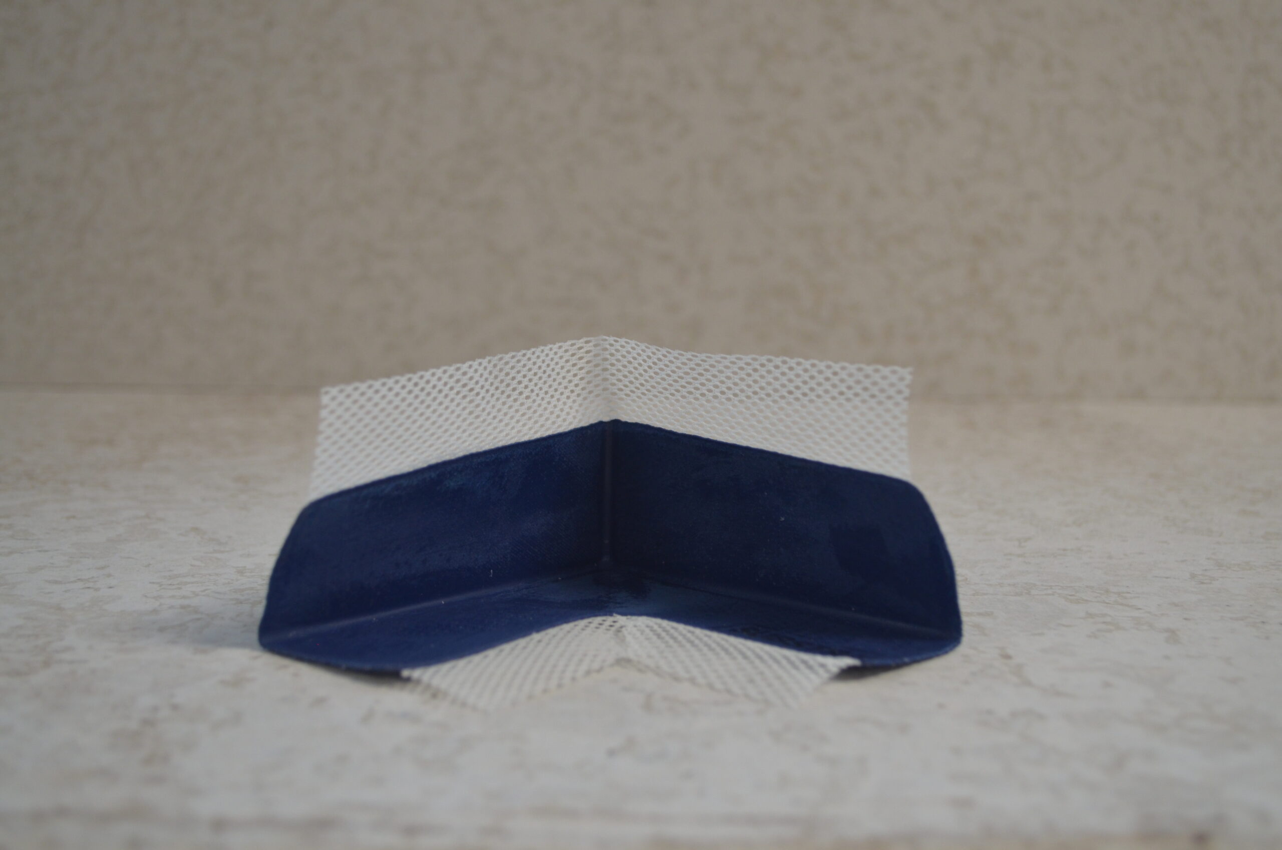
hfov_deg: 41.2
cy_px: 425
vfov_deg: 28.0
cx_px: 641
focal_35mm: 48
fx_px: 1706
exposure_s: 1/30
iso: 560
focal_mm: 32
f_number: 4.8
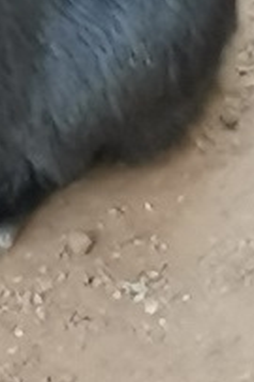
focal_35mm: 639
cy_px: -166
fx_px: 6774
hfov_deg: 2.1
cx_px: -203
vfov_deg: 3.2
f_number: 1.8
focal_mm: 4.75
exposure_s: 1/100
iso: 125
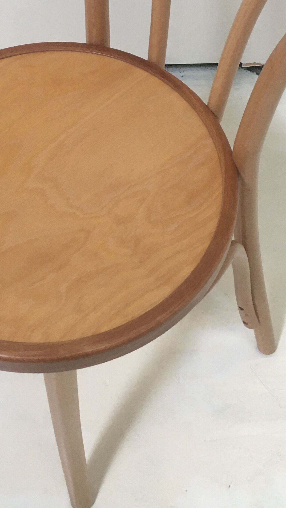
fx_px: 795
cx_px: 117
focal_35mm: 59
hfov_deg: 20.4
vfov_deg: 34.3
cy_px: 97
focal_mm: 4.15
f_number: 2.2
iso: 50
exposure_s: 1/33
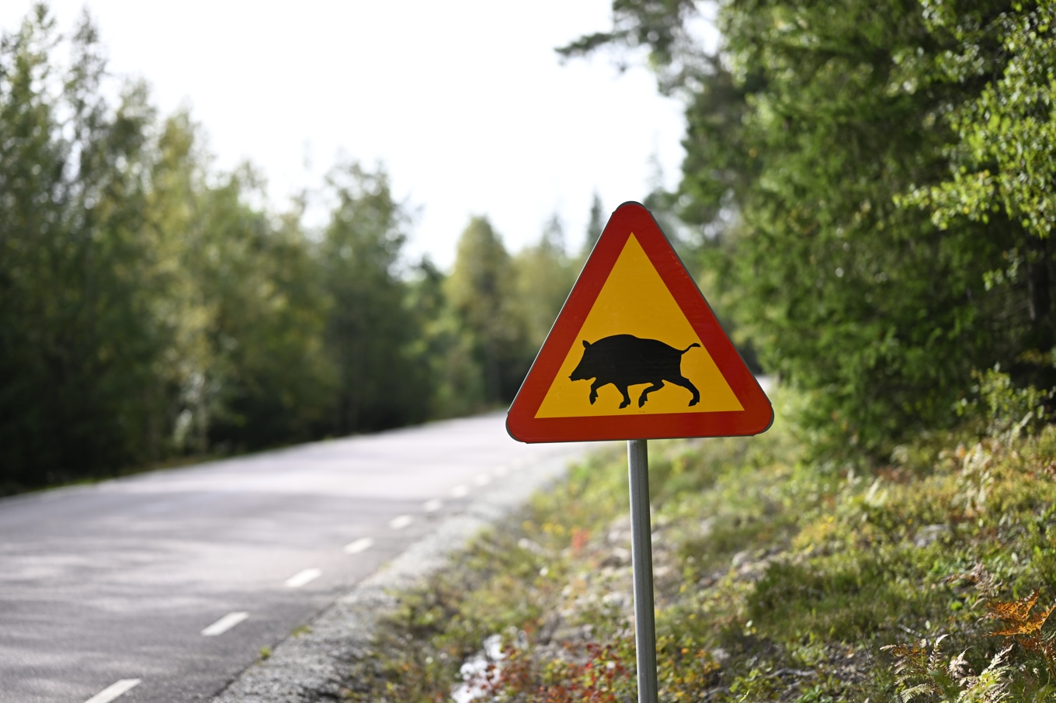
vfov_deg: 16.1
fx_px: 2493
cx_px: 528
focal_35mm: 85
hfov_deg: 23.9
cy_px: 352
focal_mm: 85
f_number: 1.8
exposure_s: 1/6400
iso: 500
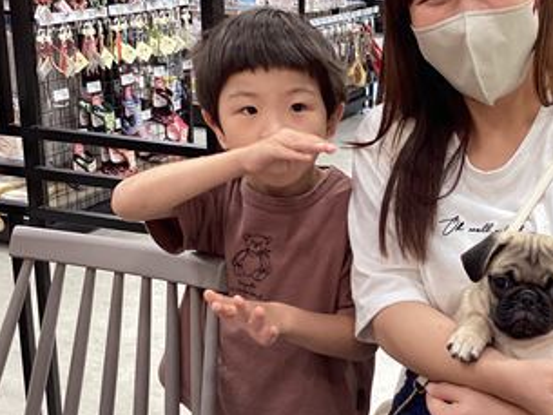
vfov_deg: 24.0
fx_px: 975
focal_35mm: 61
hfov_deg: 31.1
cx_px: 422
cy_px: 223
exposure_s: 1/50
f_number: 2.4
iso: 80
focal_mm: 3.3
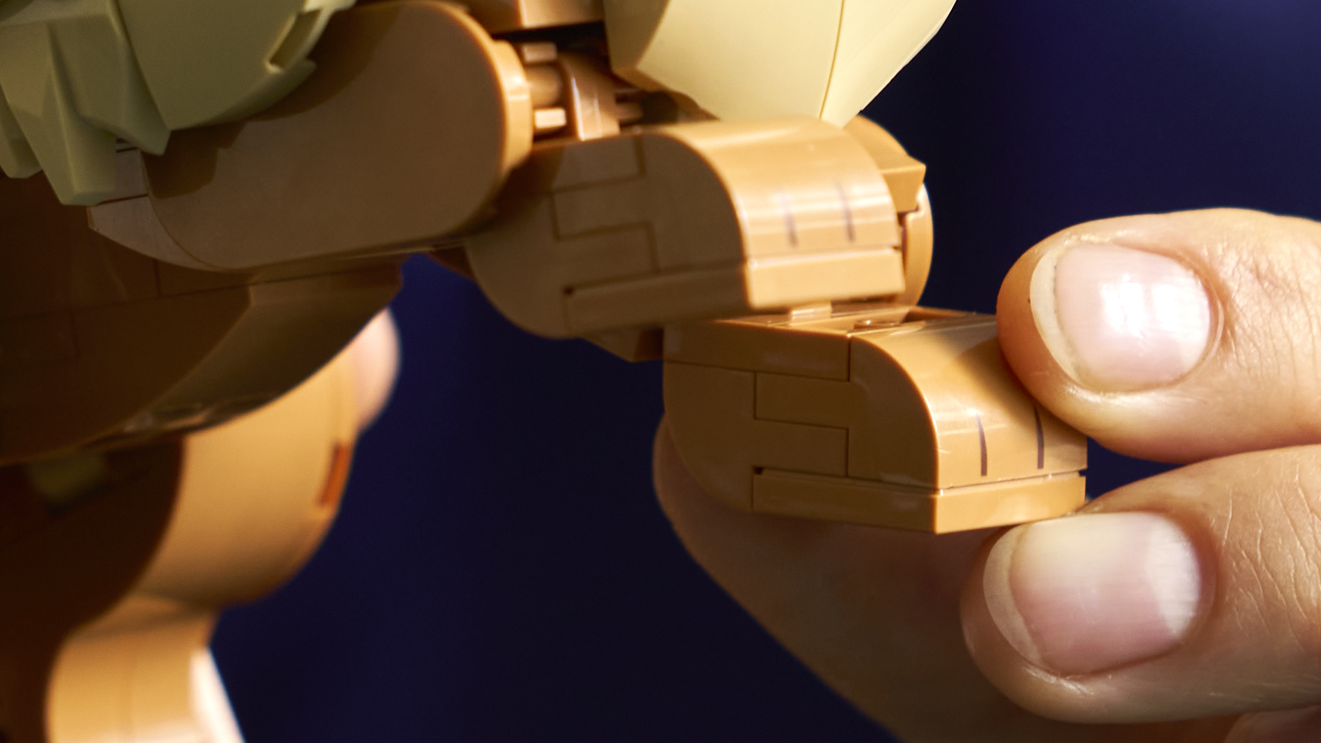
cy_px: -550
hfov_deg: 2.5
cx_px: 10
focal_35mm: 867
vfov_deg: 1.4
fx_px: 30367
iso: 400
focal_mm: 197
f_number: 4
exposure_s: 1/80
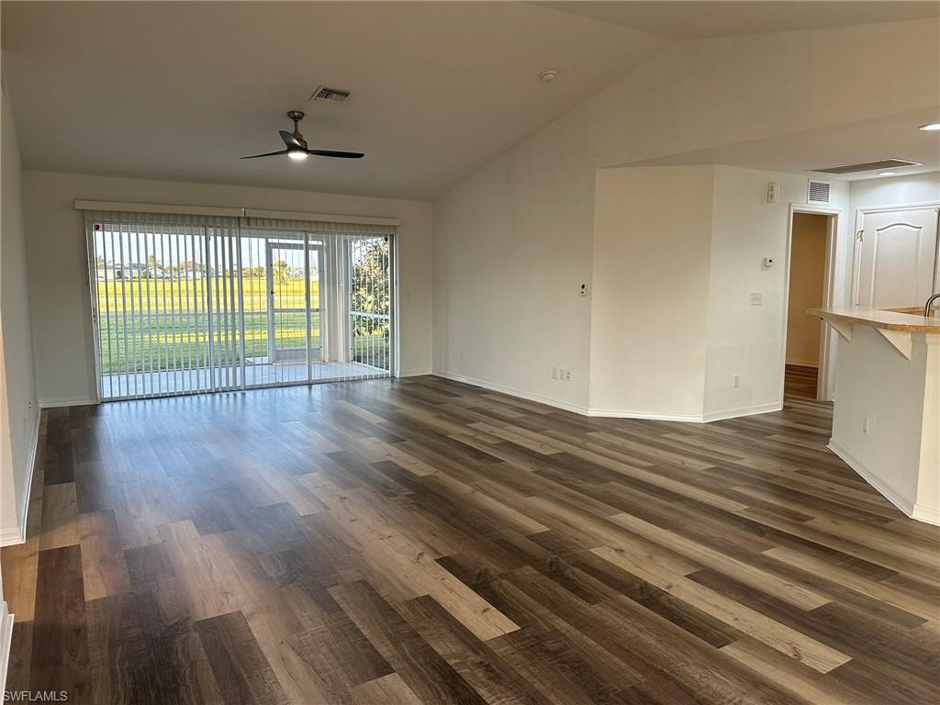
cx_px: 470
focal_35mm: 24
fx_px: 652
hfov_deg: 71.6
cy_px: 352
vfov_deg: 56.8
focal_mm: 6.86
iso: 160
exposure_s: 1/120
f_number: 1.78
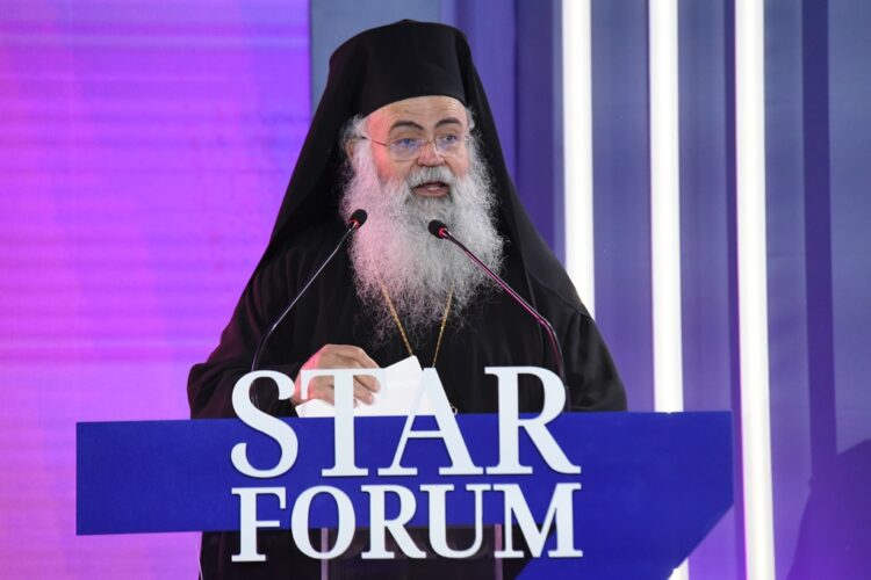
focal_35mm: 310
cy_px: 290
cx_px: 436
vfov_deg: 4.4
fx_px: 7500
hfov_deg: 6.6
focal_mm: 310
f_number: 5.6
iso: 6400
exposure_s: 1/500
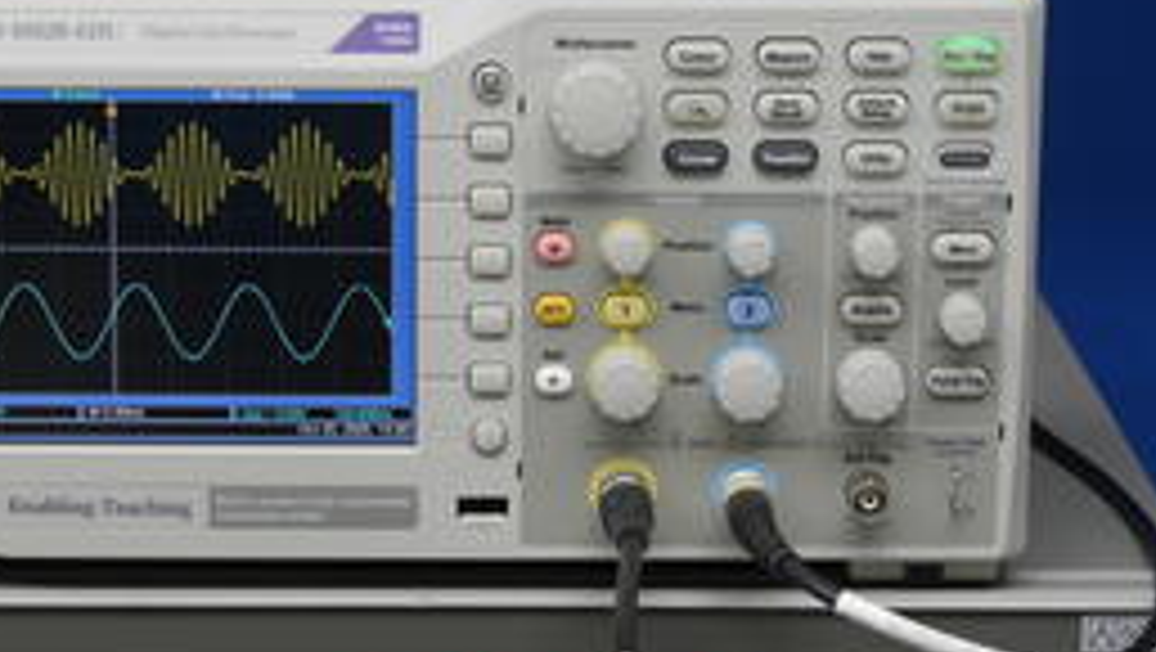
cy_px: 571
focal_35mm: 156
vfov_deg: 7.8
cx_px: 369
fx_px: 4785
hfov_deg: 13.7
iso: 400
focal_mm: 46
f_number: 11
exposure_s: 1/10
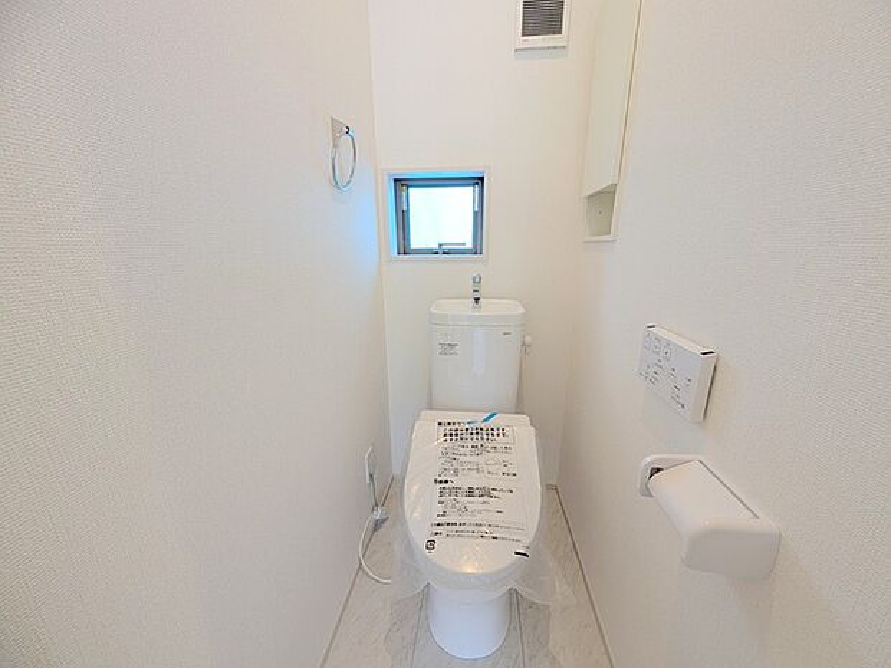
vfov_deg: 94.5
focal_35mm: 12
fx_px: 309
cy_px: 334
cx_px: 446
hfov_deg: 110.5
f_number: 1.7
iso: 56
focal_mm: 2.02
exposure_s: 1/114
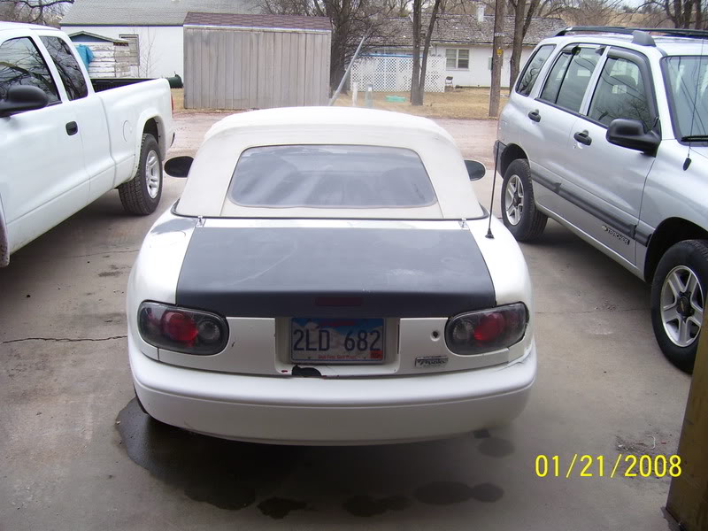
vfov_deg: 41.8
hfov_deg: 54.0
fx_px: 695
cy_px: 266
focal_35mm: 34
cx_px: 354
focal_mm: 5.6
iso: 80
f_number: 2.7
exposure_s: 1/250
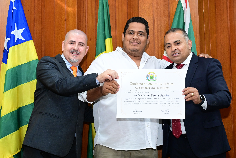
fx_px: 440
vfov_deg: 20.3
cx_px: 118
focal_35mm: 67
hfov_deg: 30.1
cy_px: 79
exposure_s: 1/125
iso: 4000
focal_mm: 45
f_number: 4.5
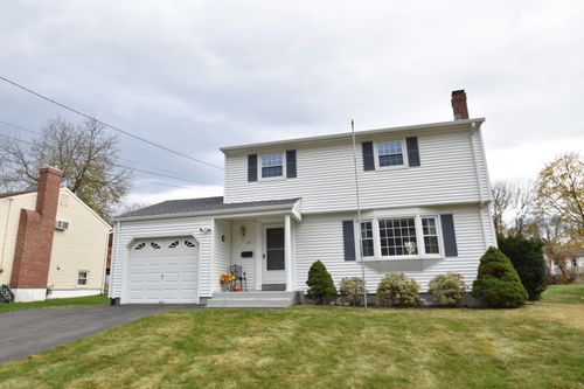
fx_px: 341
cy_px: 194
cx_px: 292
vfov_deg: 59.5
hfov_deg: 81.2
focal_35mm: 21
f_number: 9
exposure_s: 1/320
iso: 400
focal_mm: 14
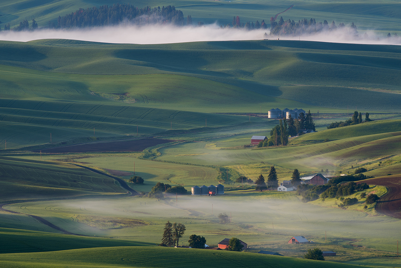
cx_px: 200
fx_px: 4012
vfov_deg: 3.8
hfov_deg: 5.7
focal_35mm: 360
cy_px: 134
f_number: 11
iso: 64
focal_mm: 360
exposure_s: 1/20
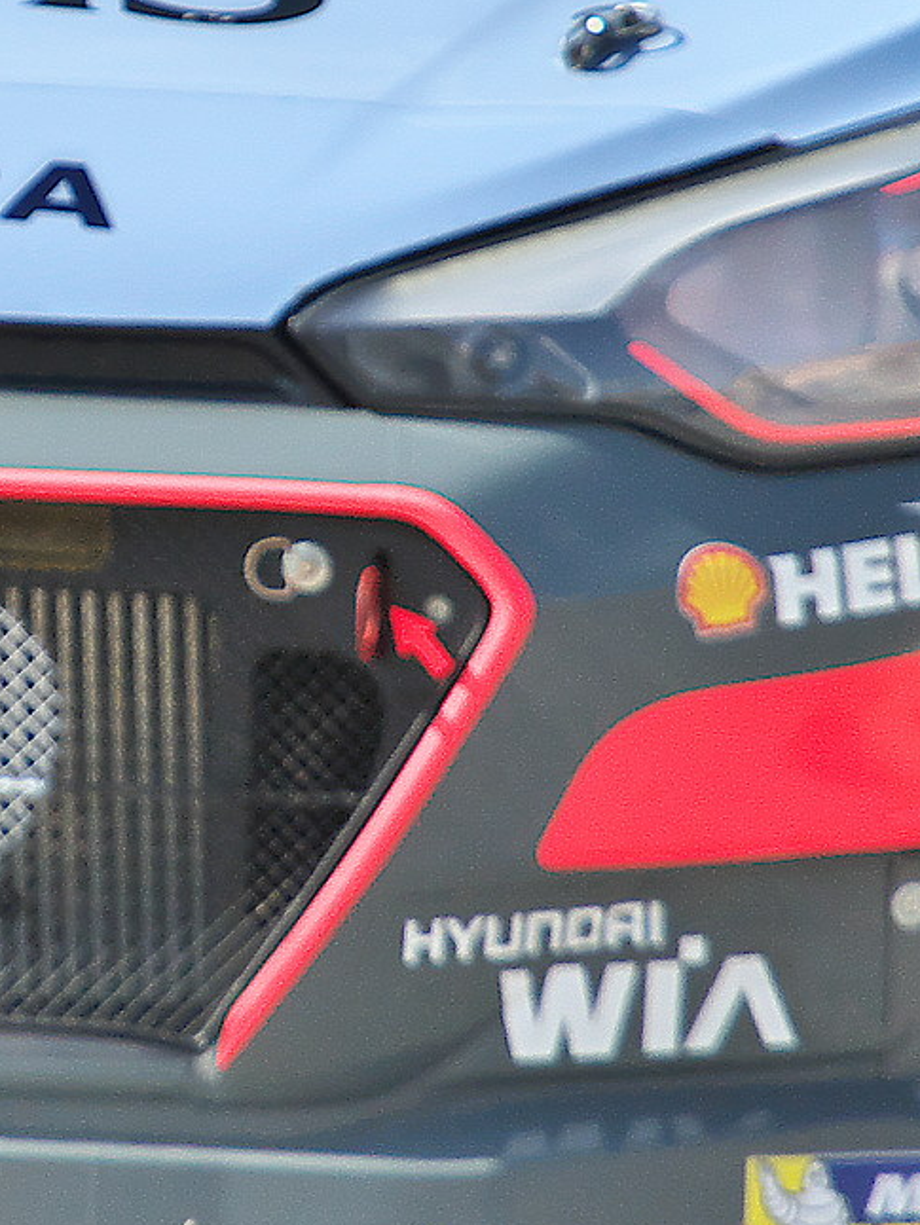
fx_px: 15157
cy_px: 275
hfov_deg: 3.5
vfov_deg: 4.6
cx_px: -125
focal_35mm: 428
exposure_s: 1/4000
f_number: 5.6
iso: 500
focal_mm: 120
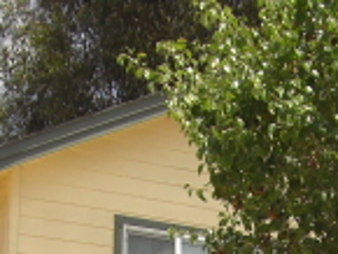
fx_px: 1642
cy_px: 471
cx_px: 294
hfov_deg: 11.7
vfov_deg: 8.5
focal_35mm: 168
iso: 64
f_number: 2.7
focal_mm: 6.2
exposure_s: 1/800
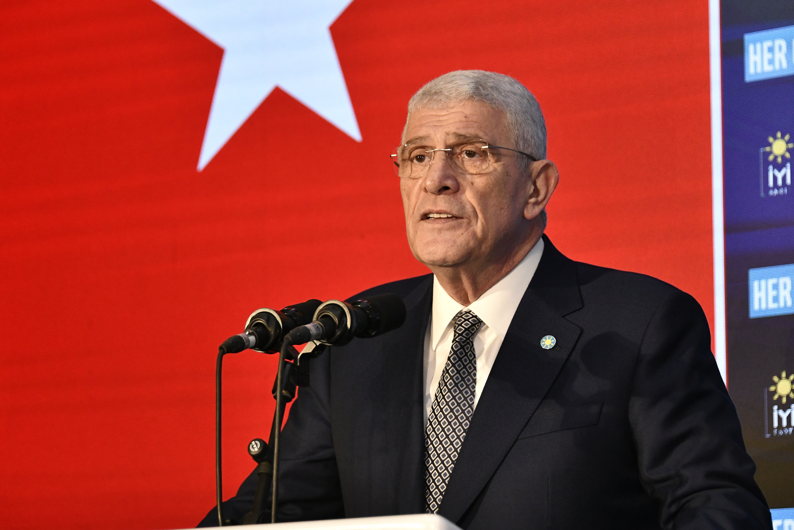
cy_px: 258
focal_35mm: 153
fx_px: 3374
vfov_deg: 9.0
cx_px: 402
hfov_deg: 13.4
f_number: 5.6
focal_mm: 125
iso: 4500
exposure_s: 1/180
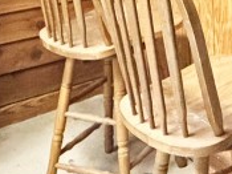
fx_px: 549
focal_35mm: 82
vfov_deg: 15.7
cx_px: 306
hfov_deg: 21.4
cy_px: -128
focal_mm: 2.22
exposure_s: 1/40
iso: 1250
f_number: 2.2
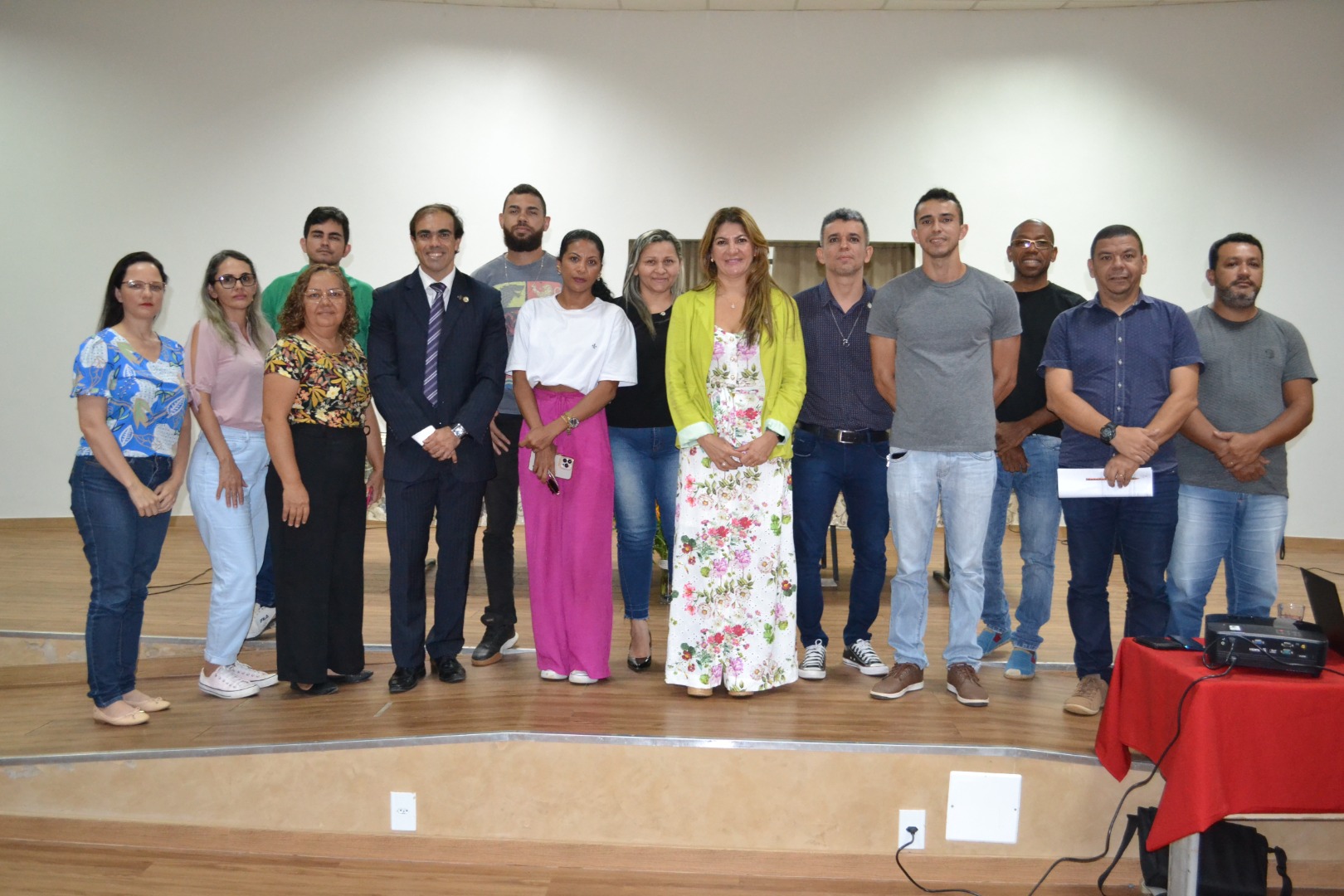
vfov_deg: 40.0
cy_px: 448
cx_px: 672
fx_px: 1232
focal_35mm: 33
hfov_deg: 57.2
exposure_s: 1/60
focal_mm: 22
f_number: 3.8
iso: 2500
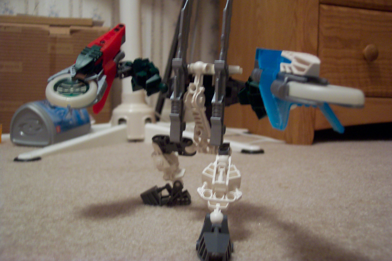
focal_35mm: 38
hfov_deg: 50.7
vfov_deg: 35.1
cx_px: 196
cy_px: 130
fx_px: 414
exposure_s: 1/8
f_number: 2.8
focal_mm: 8
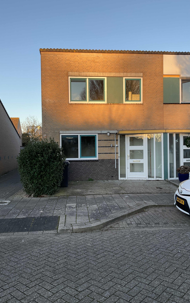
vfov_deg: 61.2
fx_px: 257
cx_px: 99
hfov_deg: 40.6
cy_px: 152
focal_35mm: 31
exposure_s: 1/217
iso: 16
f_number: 1.8
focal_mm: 3
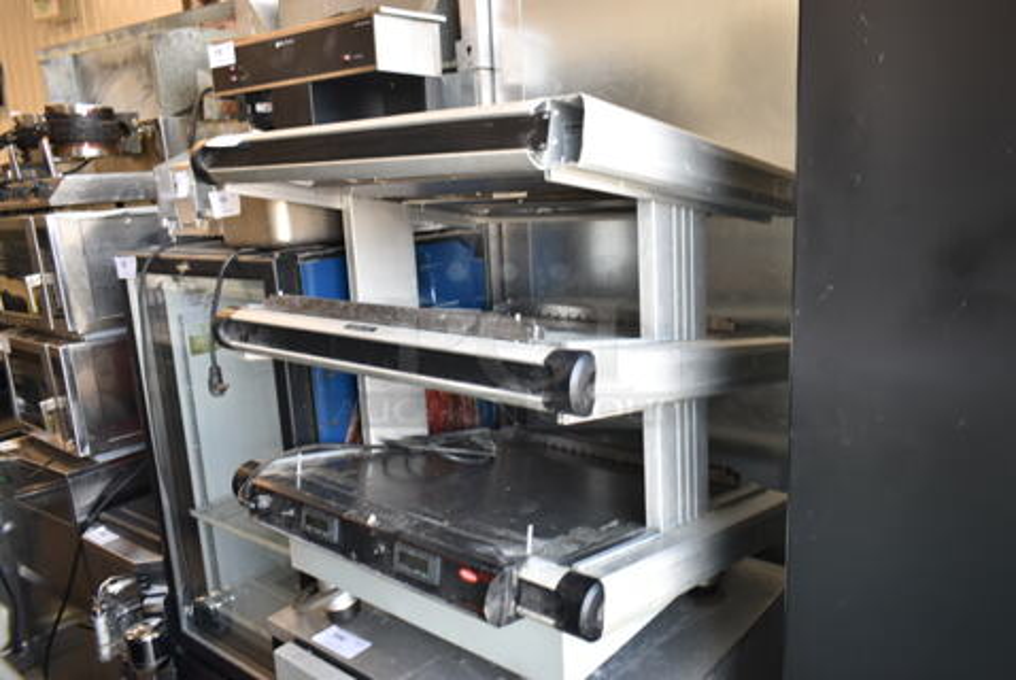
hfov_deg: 67.3
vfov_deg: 48.1
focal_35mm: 27
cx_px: 508
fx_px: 763
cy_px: 340
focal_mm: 18
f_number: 3.5
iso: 220
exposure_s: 1/30
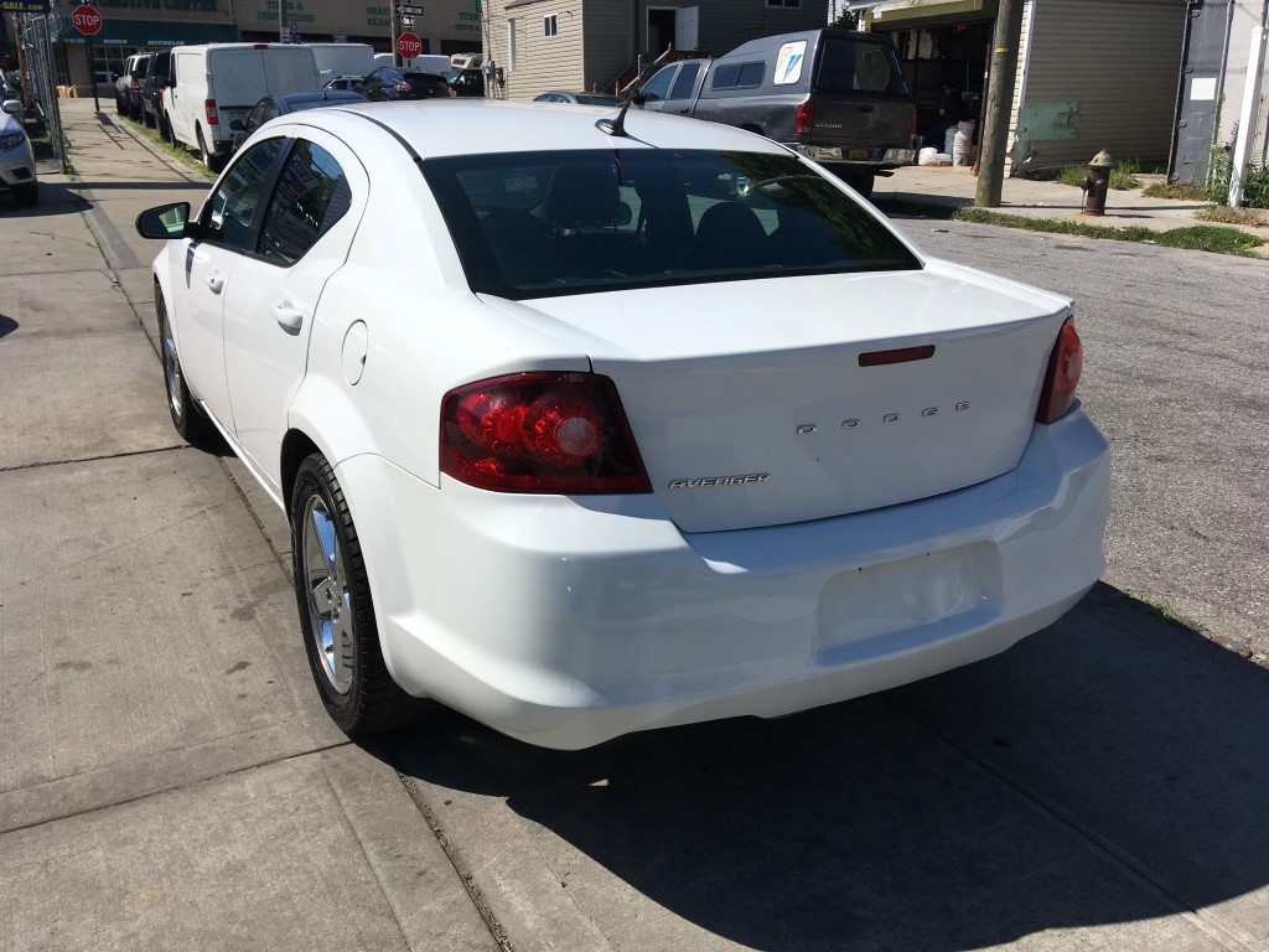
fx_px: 1063
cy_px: 476
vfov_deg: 48.2
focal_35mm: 29
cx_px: 634
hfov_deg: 61.7
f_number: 2.2
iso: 25
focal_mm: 4.15
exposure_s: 1/3205
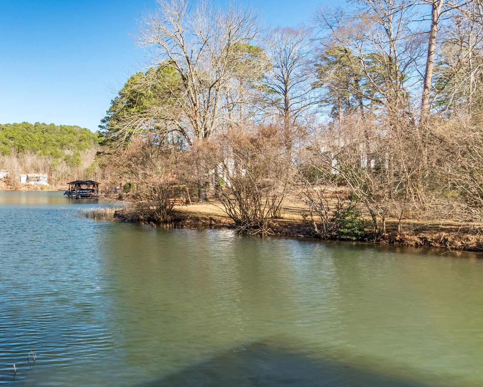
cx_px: 81
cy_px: 192
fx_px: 499
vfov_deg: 42.3
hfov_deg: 48.1
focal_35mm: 35
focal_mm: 13
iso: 100
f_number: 10
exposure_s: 1/320
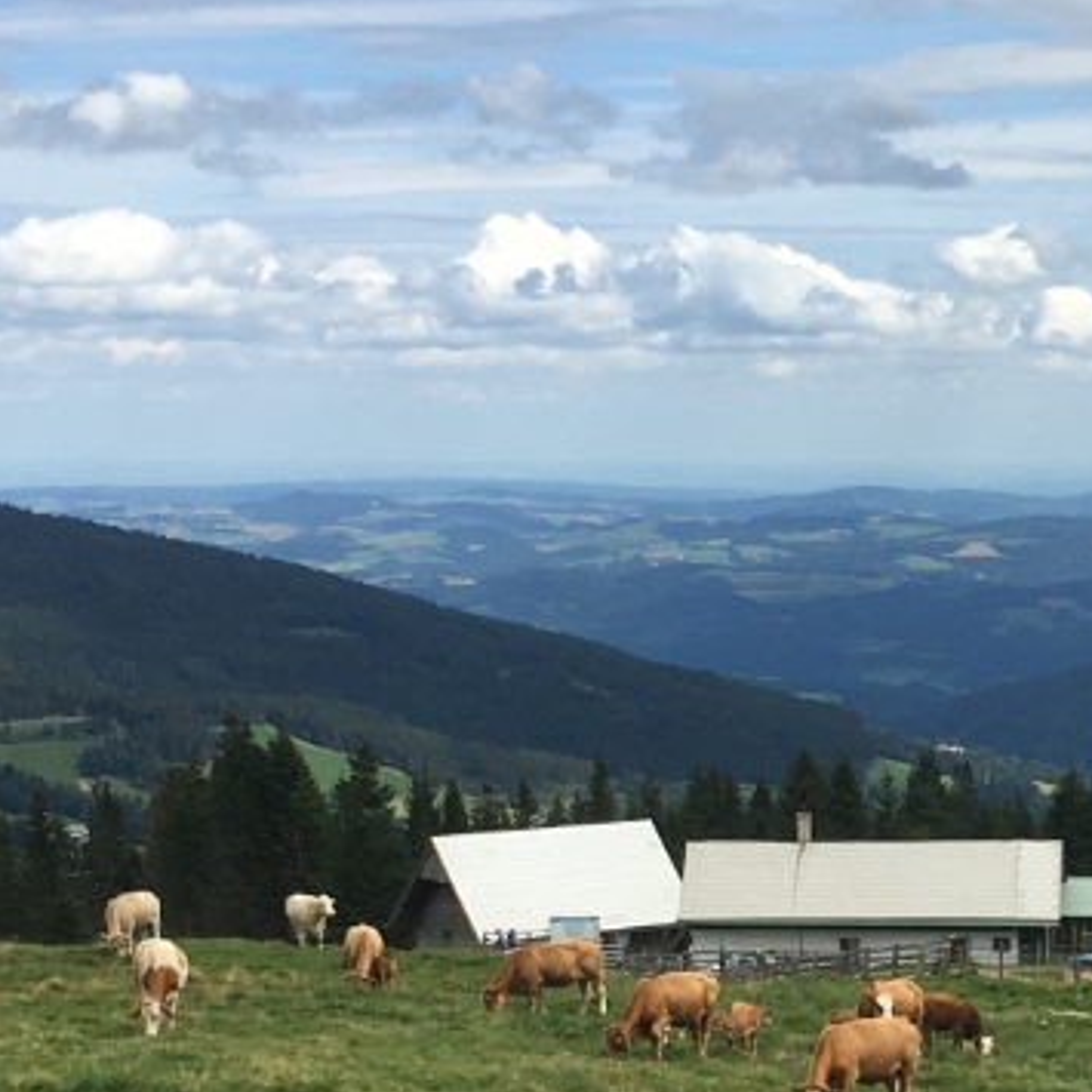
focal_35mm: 104
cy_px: 944
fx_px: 3712
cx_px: 1175
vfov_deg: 16.6
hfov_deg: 16.3
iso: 25
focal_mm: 4.15
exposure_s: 1/1672
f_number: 2.2
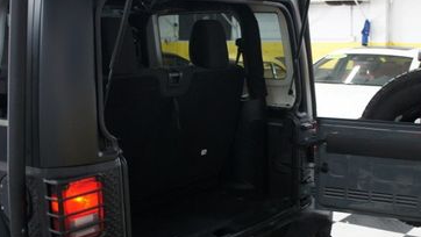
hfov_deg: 40.8
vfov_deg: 24.0
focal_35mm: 50
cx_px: 281
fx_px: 558
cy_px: 125
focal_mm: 18
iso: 500
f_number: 3.5
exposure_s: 1/30
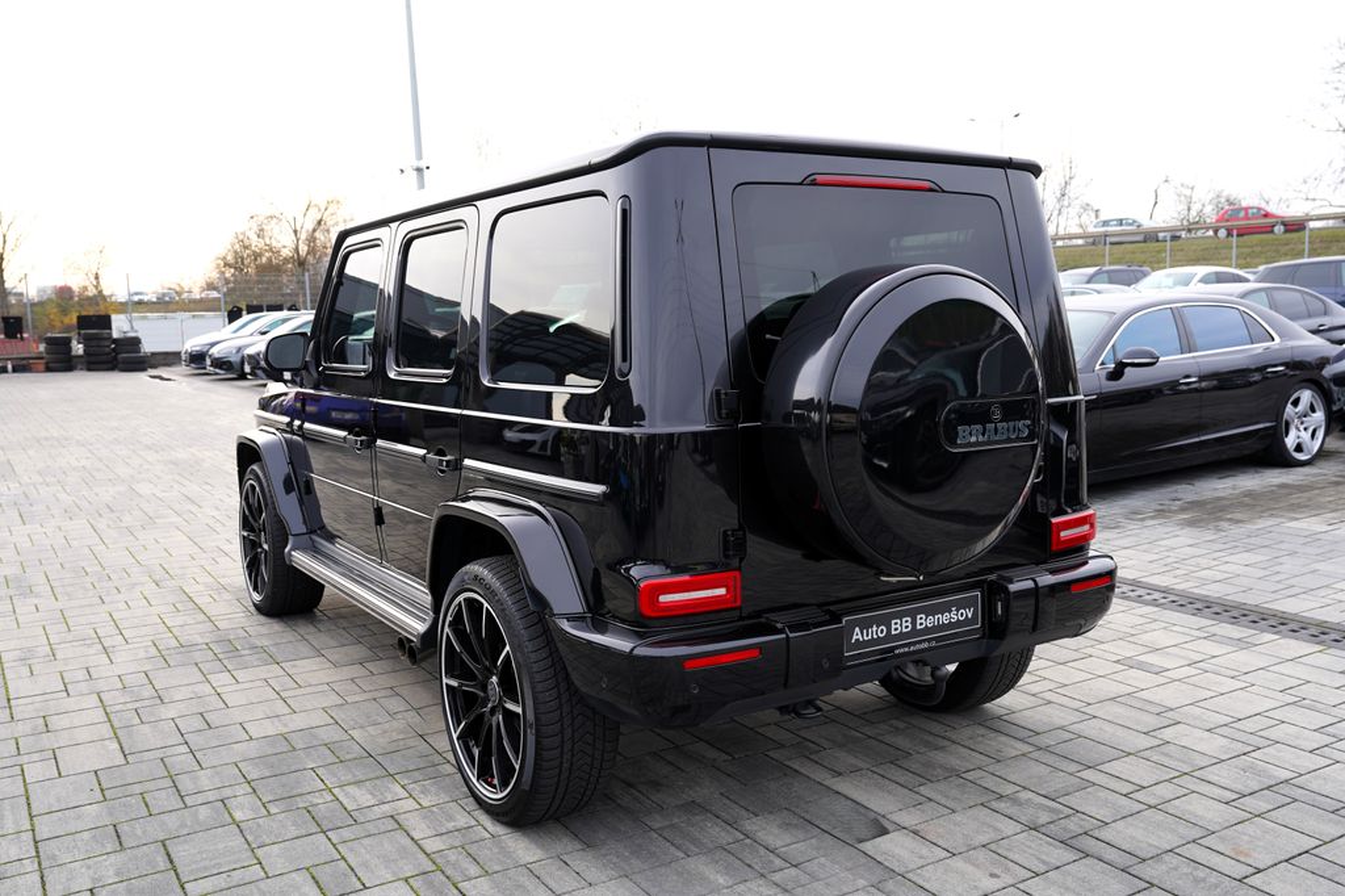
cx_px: 672
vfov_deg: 42.3
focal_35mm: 31
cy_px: 448
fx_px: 1158
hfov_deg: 60.3
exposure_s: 1/125
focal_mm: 31
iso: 100
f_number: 5
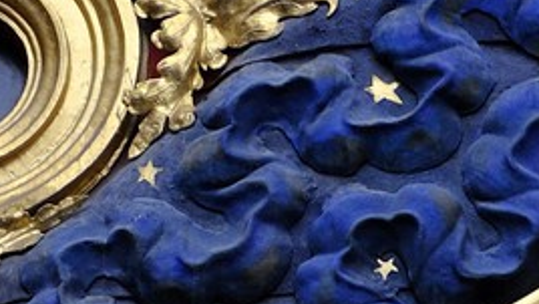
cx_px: 1036
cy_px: 1121
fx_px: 17858
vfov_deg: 1.0
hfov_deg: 1.7
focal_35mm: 1249
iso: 400
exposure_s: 1/160
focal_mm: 200
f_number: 9
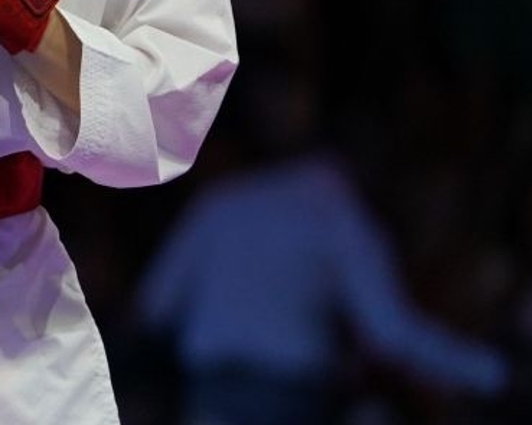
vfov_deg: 1.7
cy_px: 197
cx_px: -698
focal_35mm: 906
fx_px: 14261
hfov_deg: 2.1
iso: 1250
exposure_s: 1/1000
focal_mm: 198
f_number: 2.8
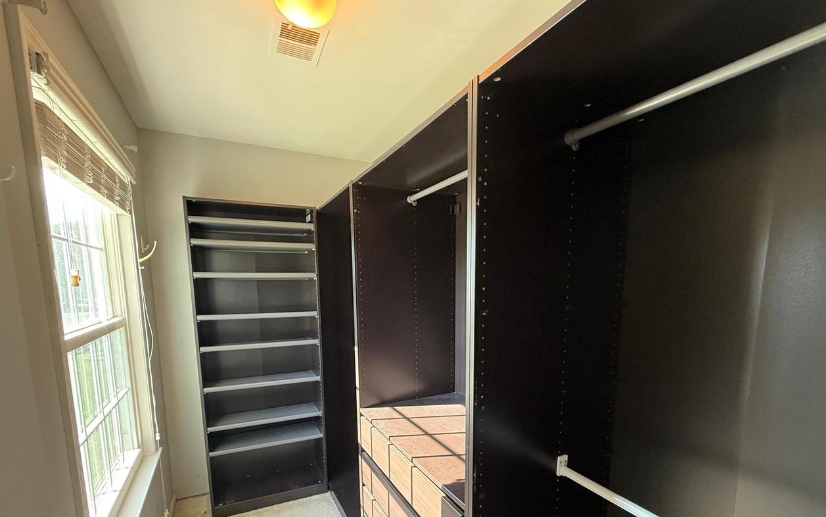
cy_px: 340
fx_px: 383
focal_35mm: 17
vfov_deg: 66.4
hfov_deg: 94.3
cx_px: 421
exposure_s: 1/60
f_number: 2.2
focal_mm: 2.22
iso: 500
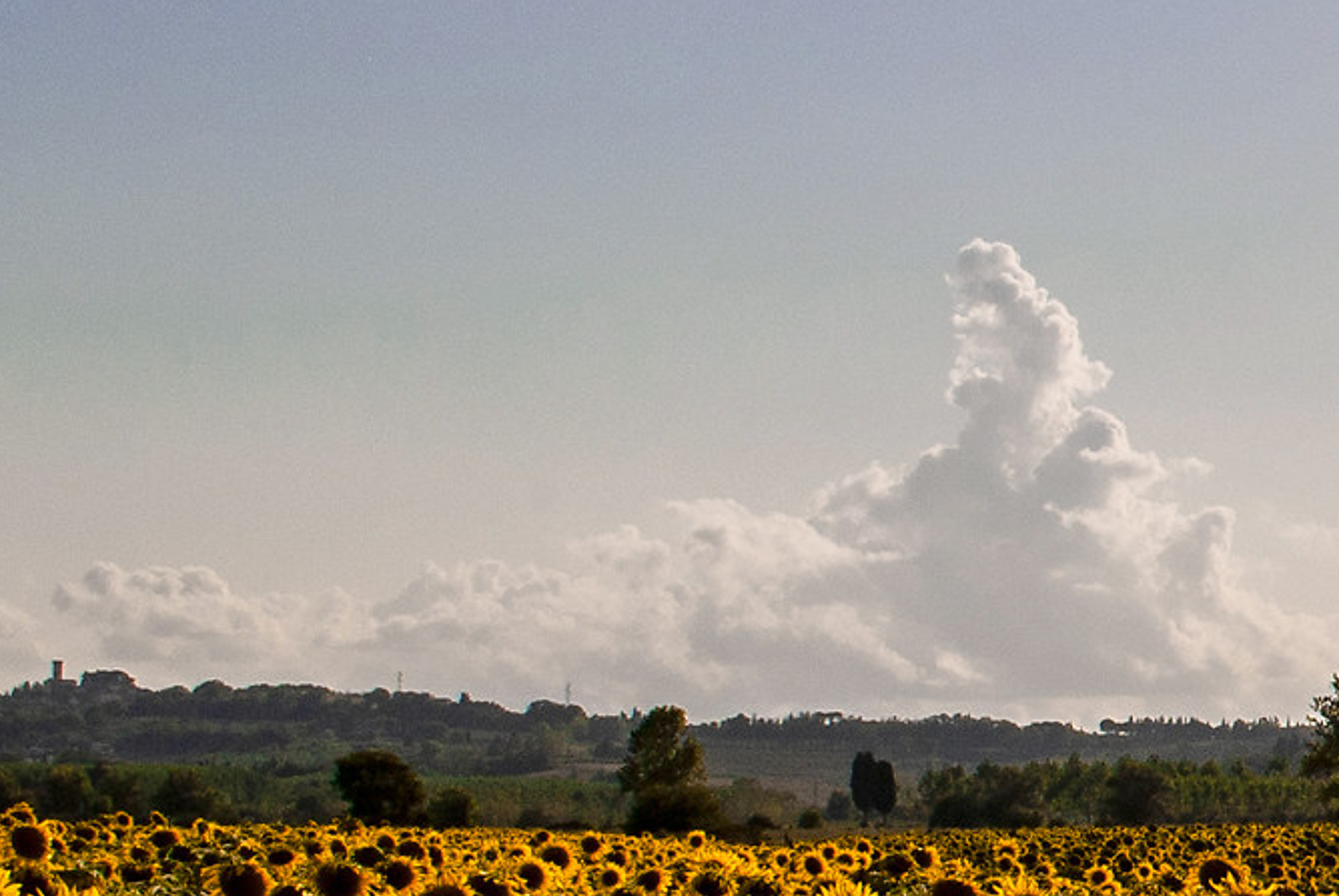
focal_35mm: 97
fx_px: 3612
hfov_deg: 19.0
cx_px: 1880
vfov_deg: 14.1
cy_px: 501
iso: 100
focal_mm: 18
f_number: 14
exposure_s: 1/400
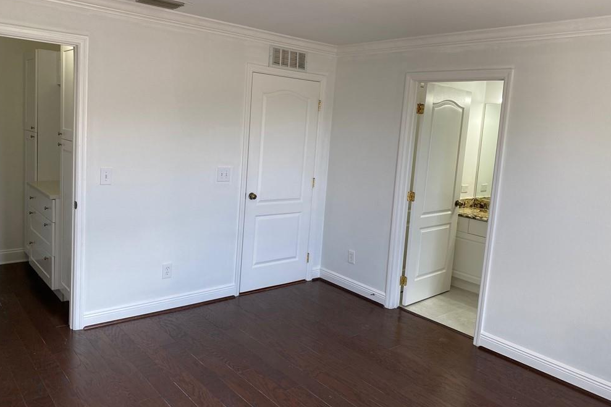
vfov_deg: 46.3
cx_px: 298
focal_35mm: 28
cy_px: 181
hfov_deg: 65.5
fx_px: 475
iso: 50
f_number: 1.8
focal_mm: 4.25
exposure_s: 1/120
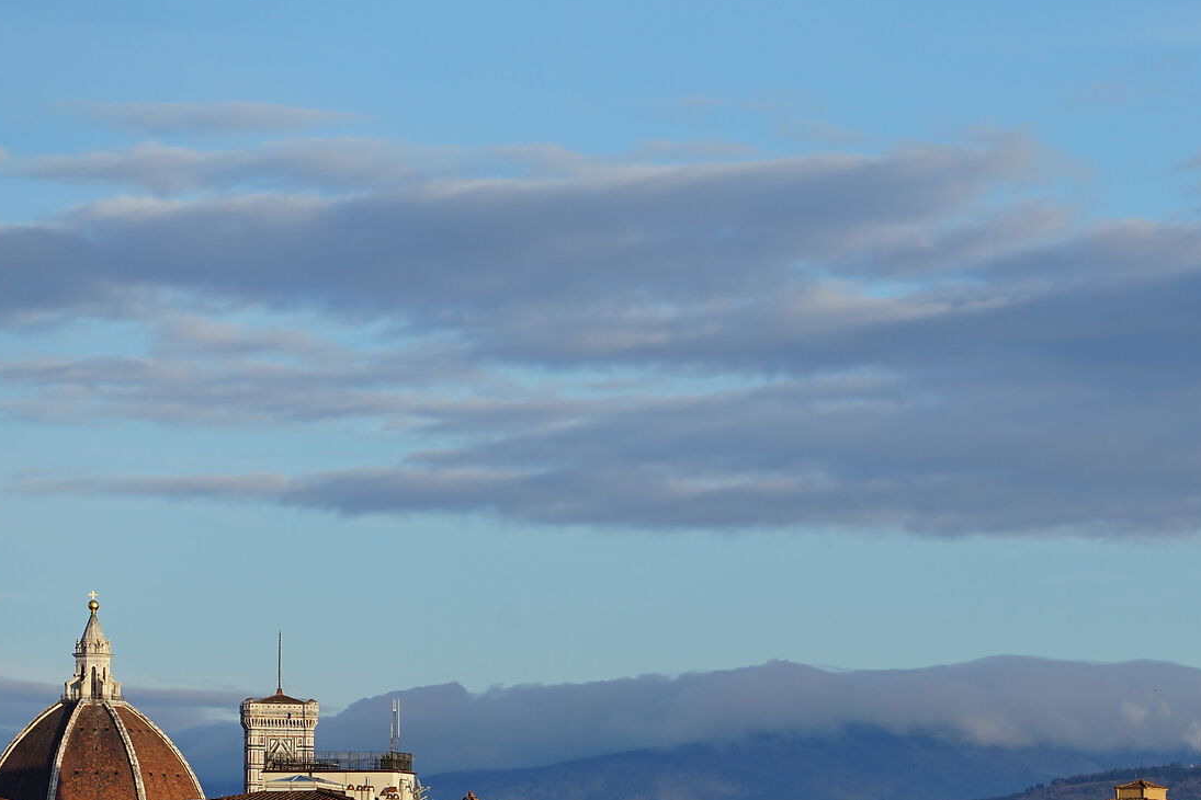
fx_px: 7973
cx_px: 1162
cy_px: 860
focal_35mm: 239
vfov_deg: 5.7
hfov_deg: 8.6
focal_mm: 109
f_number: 9
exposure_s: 1/200
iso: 100
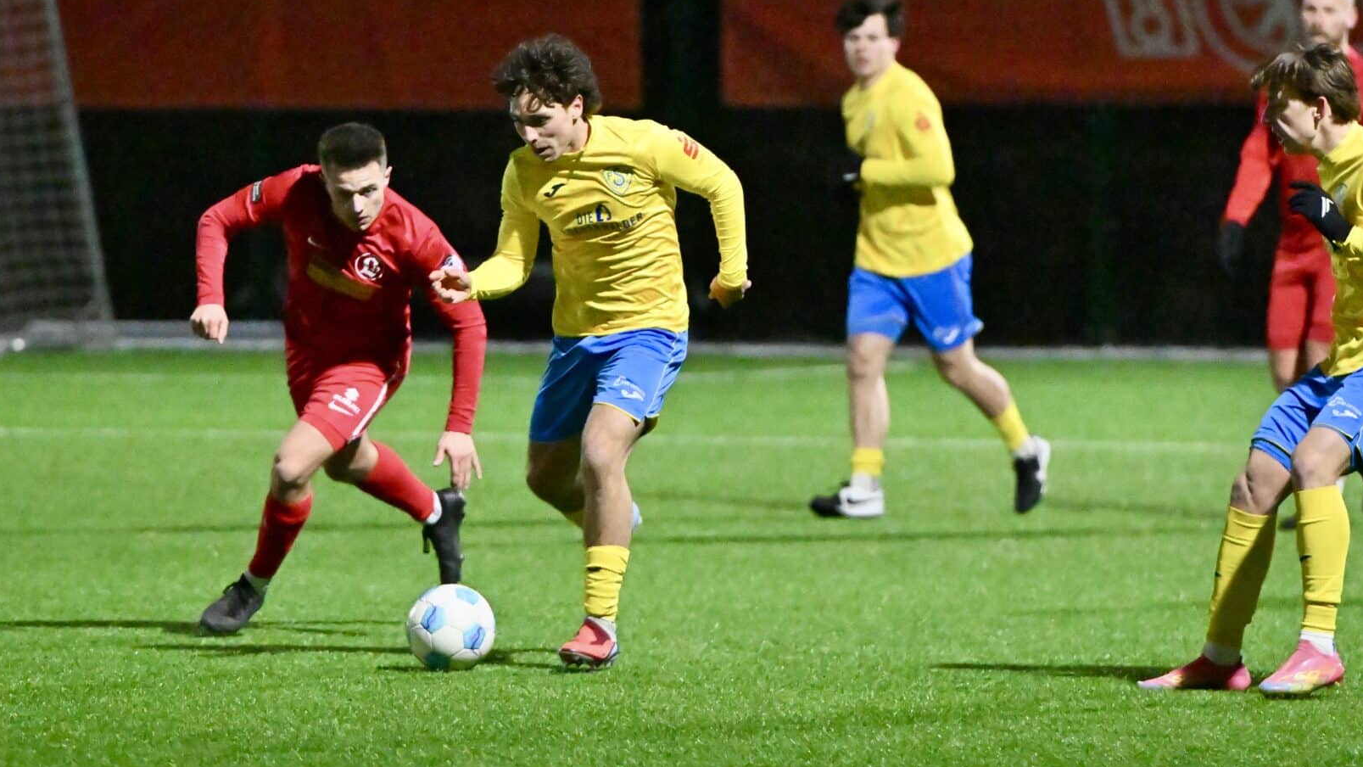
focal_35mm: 267
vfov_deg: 4.5
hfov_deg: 8.1
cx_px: 851
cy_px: 251
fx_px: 9650
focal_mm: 200
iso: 10000
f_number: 3.2
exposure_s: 1/1250
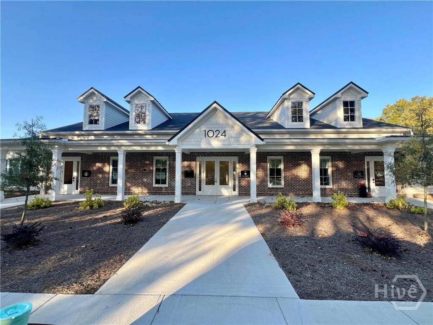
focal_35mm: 13
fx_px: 163
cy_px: 162
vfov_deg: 89.9
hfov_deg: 106.2
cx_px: 216
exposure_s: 1/268
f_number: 1.8
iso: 32
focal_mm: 1.57
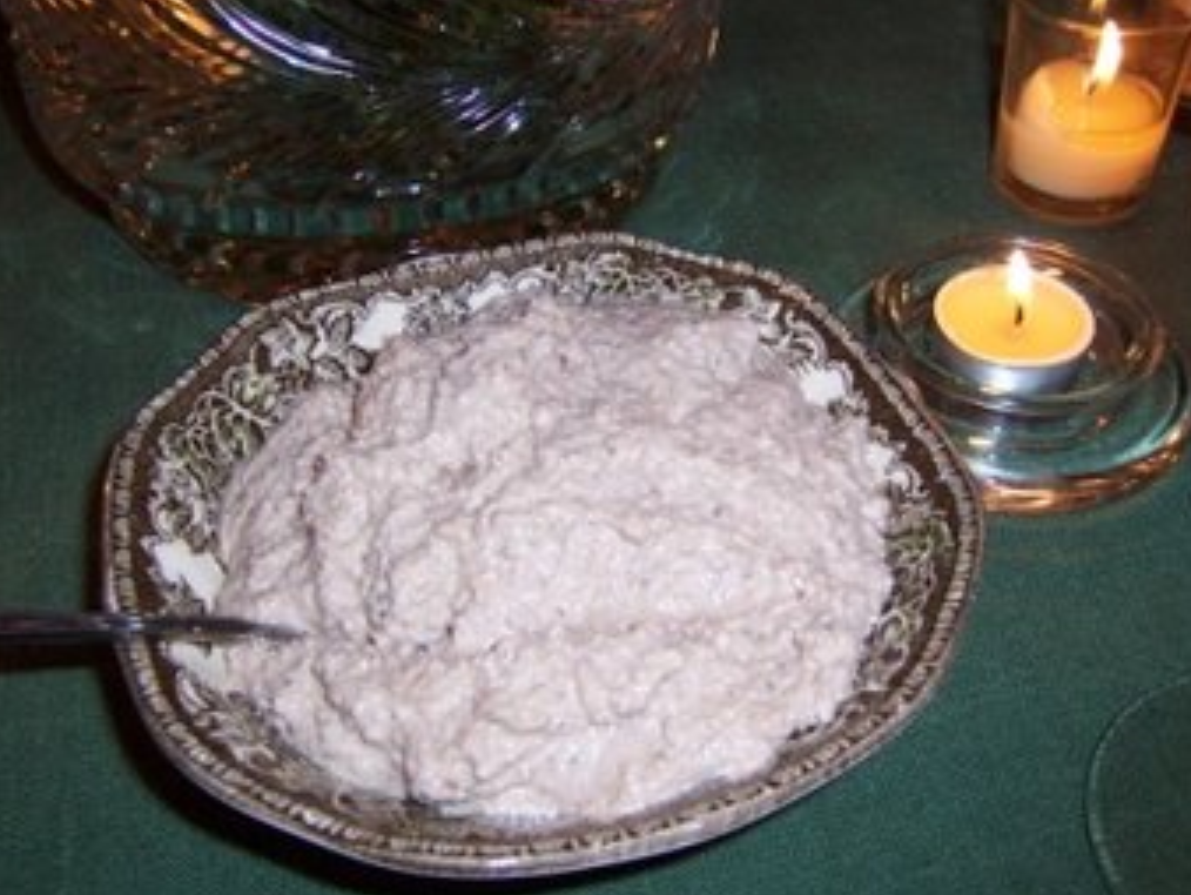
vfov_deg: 36.9
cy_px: 426
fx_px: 1343
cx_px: 617
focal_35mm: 39
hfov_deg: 47.8
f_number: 2.8
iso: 140
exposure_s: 1/60
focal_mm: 5.5
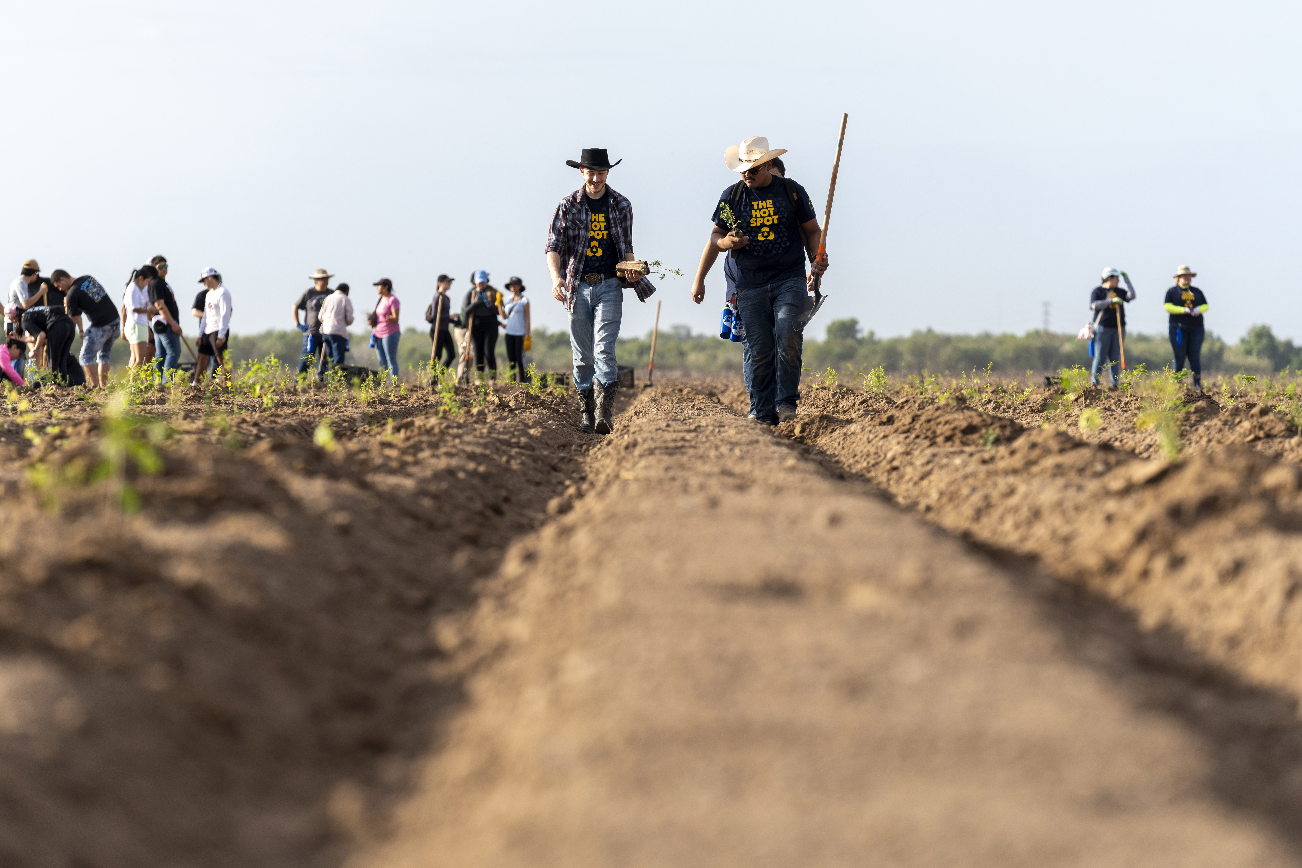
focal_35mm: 200
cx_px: 651
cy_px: 434
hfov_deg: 10.3
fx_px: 7233
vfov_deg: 6.9
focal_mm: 200
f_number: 5
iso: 160
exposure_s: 1/800
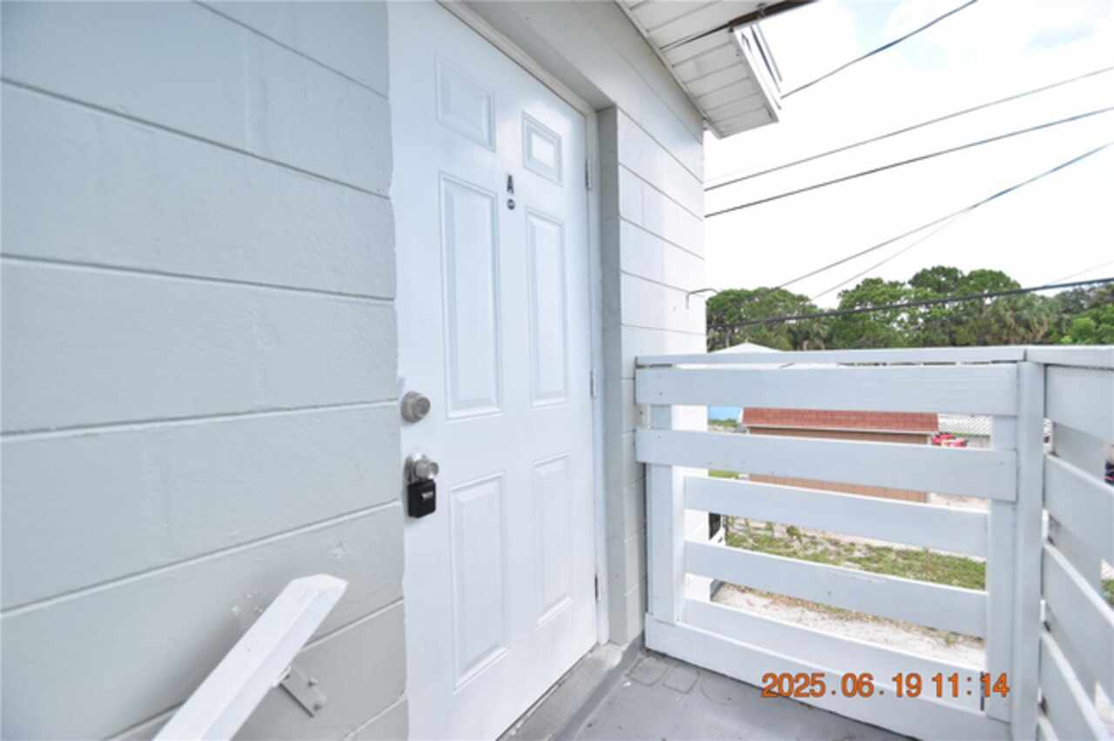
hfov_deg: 100.4
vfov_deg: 77.3
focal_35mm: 15
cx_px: 557
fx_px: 464
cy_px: 370
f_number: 3.5
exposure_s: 1/1500
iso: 800
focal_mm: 10
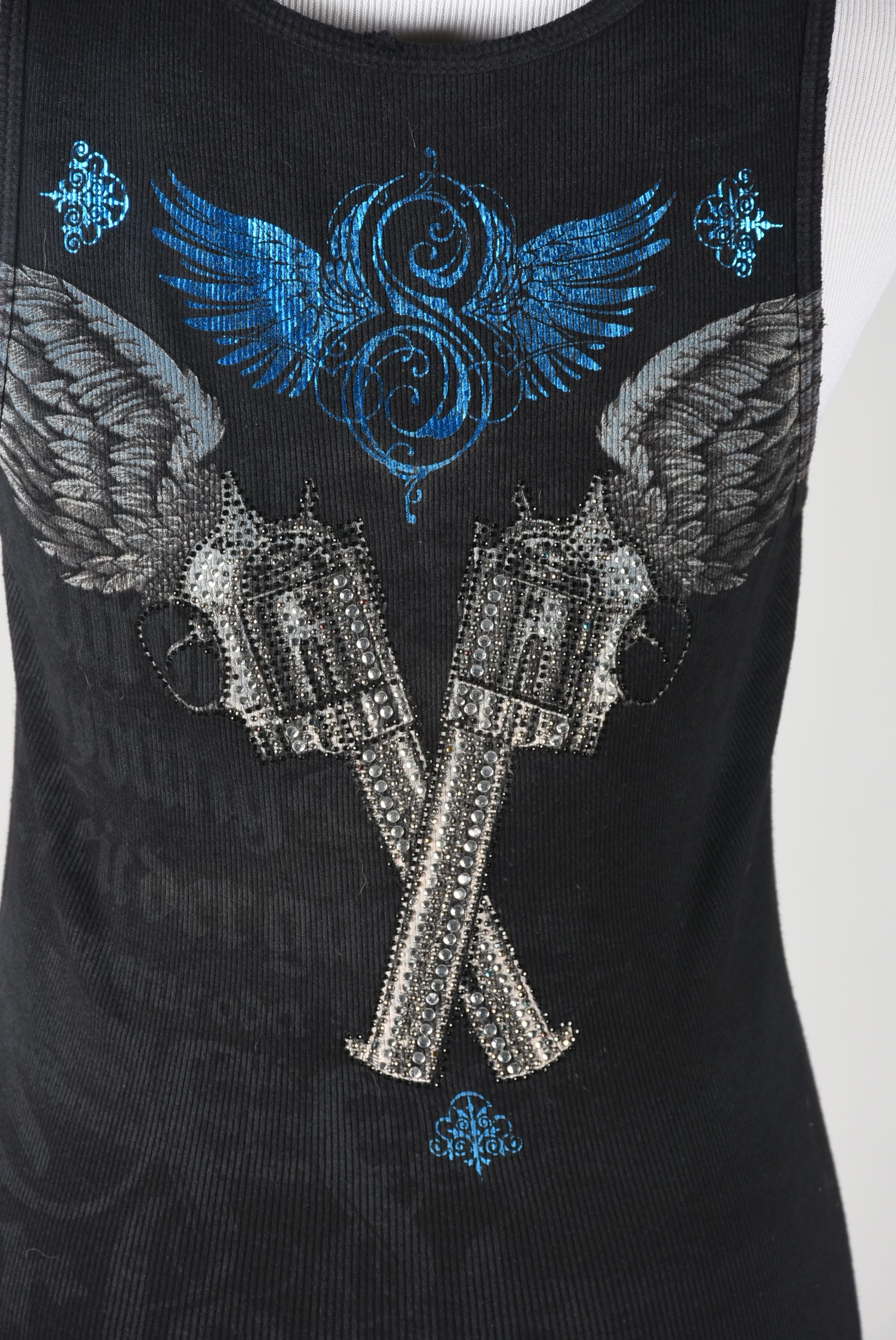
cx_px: 448
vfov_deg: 14.4
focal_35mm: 142
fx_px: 5310
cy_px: 670
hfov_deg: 9.6
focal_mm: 95
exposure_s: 1/125
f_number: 10
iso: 200
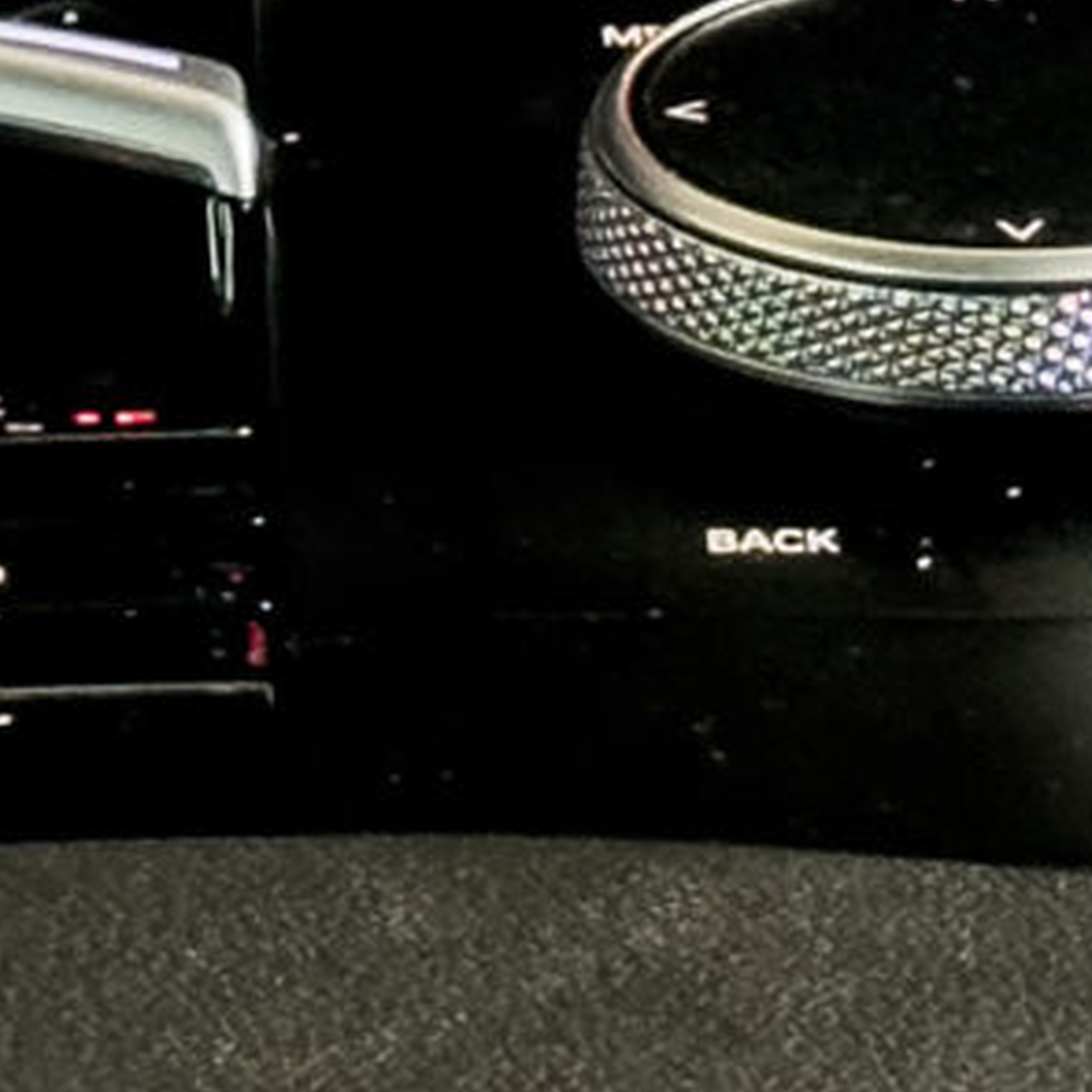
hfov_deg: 4.8
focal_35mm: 368
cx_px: 670
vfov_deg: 4.6
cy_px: -2221
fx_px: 13134
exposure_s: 1/40
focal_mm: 6.86
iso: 250
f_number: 1.8
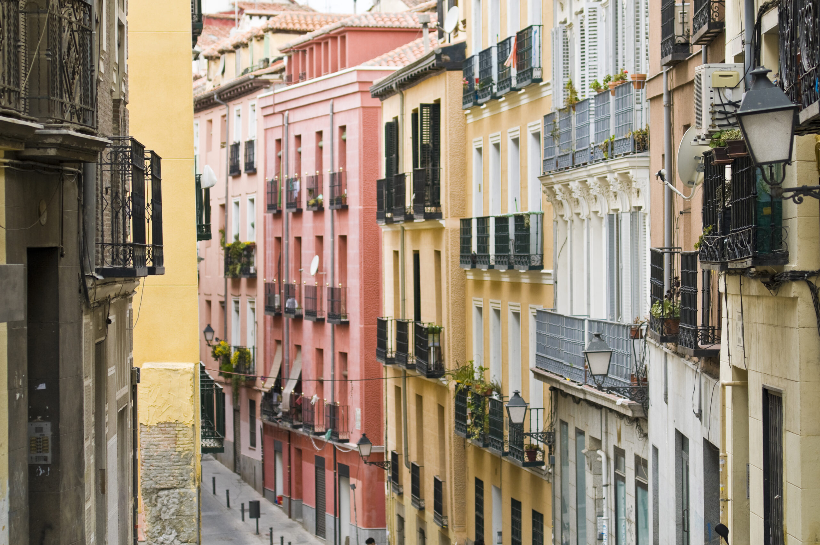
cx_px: 410
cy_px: 272
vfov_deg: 10.7
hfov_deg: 16.1
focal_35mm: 128
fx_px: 2900
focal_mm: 85
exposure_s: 1/250
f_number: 2.8
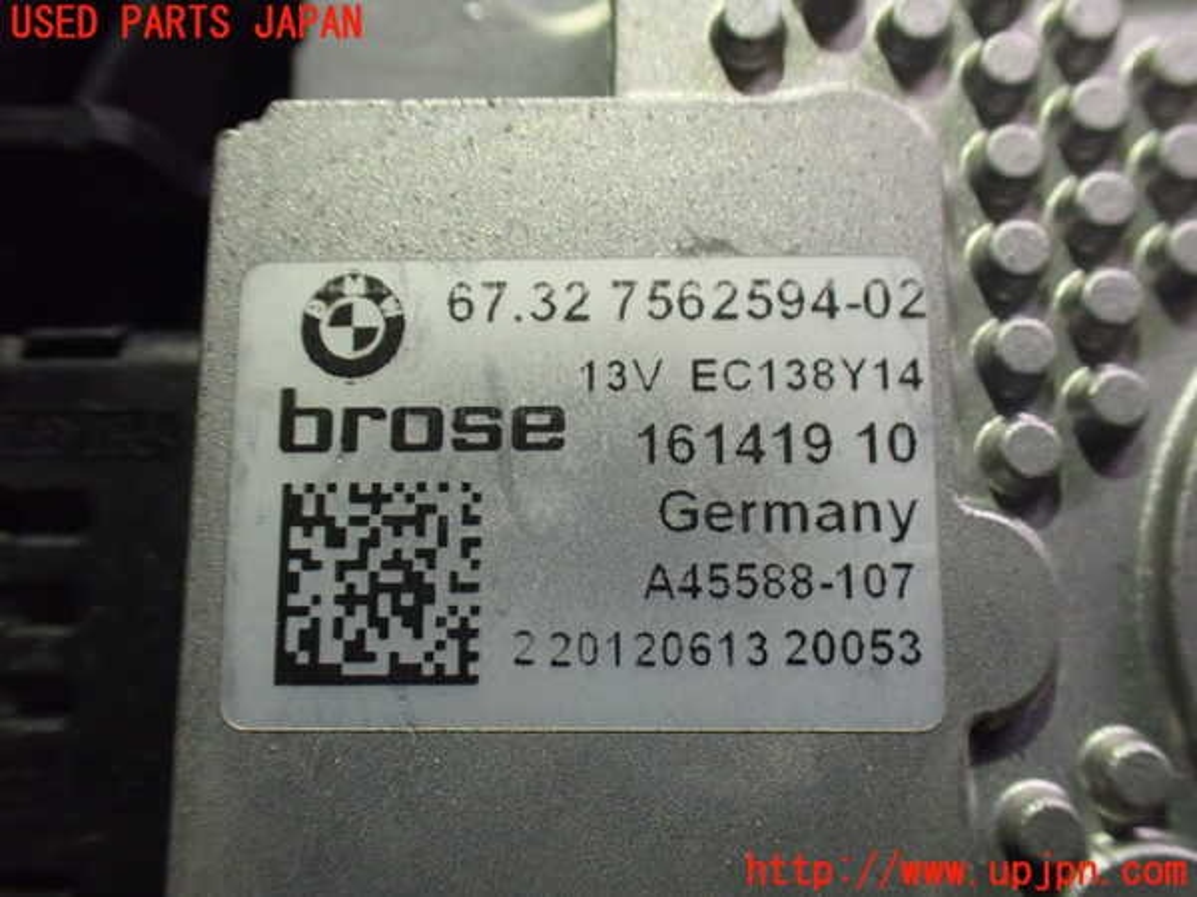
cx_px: 598
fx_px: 1037
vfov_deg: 46.8
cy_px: 448
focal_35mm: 30
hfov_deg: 60.0
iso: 800
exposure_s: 1/40
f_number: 2.3
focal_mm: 5.4
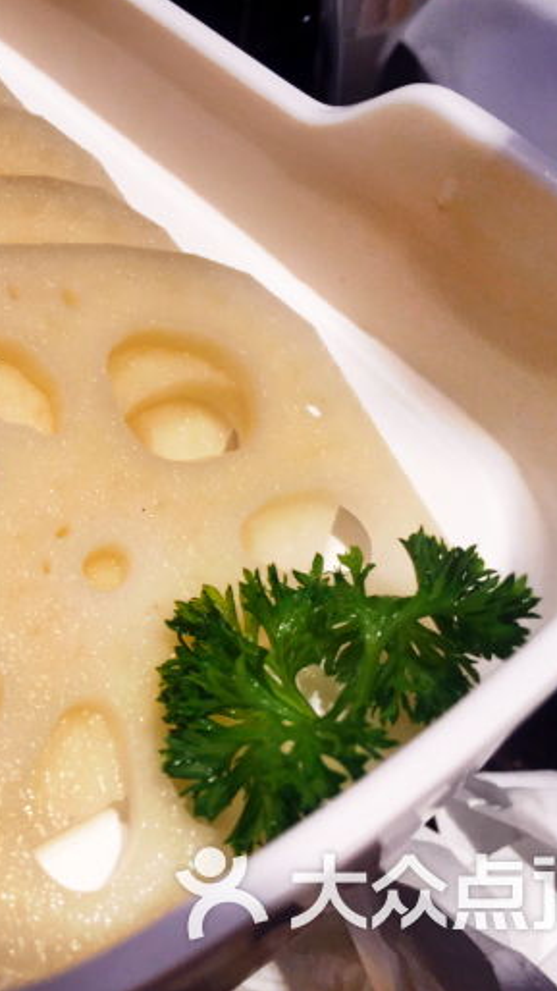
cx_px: -15
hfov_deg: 26.1
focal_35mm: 43
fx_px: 1129
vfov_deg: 47.4
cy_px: 487
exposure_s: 1/50
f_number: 2.2
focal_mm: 4.15
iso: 32
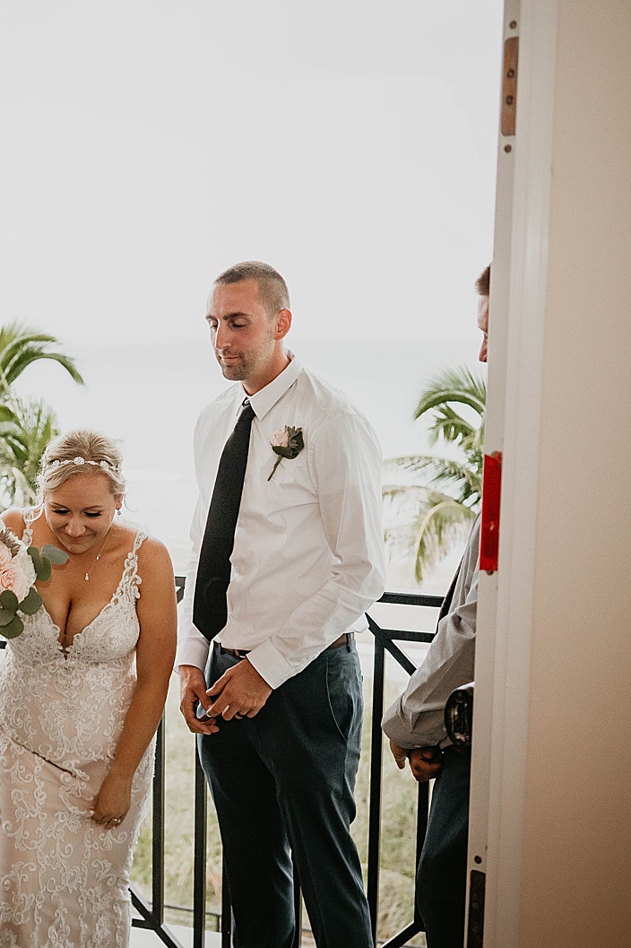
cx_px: 78
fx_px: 1394
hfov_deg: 24.8
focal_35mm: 53
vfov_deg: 37.5
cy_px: 470
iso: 2000
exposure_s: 1/250
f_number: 2.8
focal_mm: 35
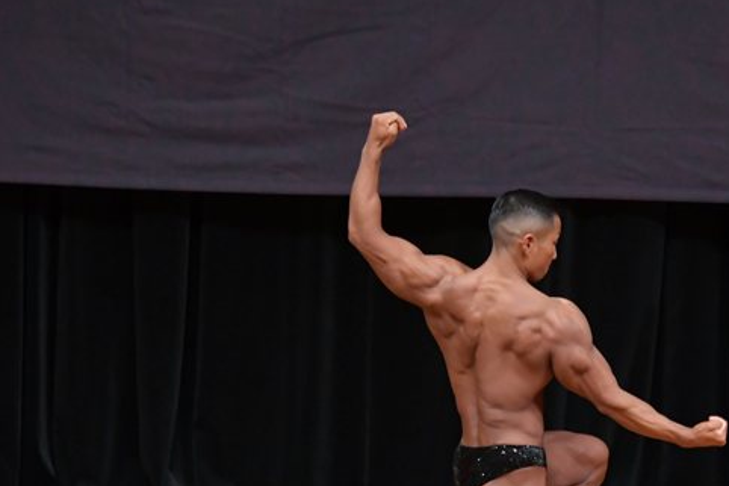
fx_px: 8785
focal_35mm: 434
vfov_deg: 3.2
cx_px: 560
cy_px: 351
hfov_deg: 4.7
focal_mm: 180
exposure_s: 1/400
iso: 4000
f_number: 5.6
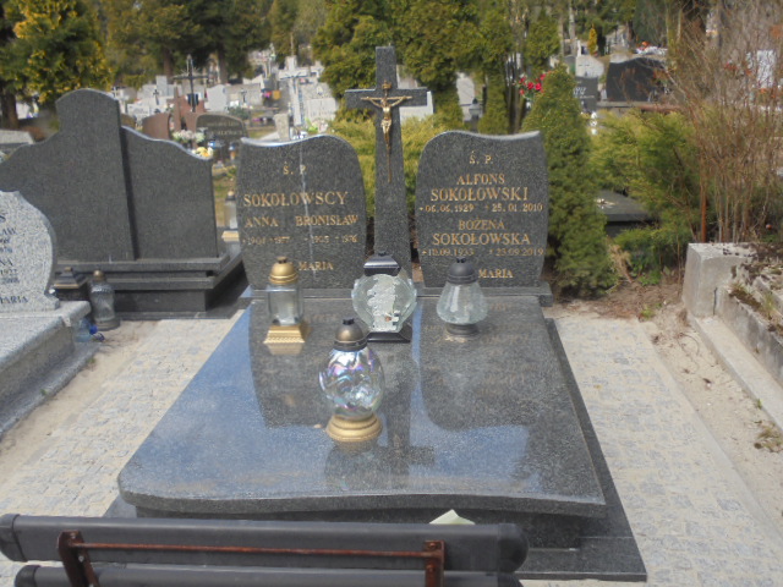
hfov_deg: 54.0
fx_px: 769
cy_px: 294
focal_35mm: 34
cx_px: 392
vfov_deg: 41.8
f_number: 4
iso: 100
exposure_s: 1/400
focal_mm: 6.1
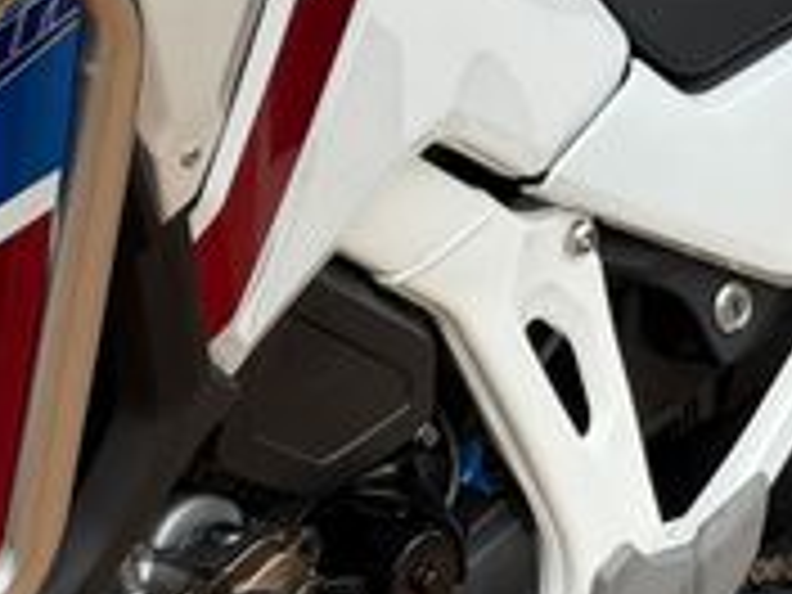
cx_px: 230
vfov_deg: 8.4
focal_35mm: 175
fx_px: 4004
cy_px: 621
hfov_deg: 11.3
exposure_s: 1/975
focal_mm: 6.76
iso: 64
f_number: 1.78
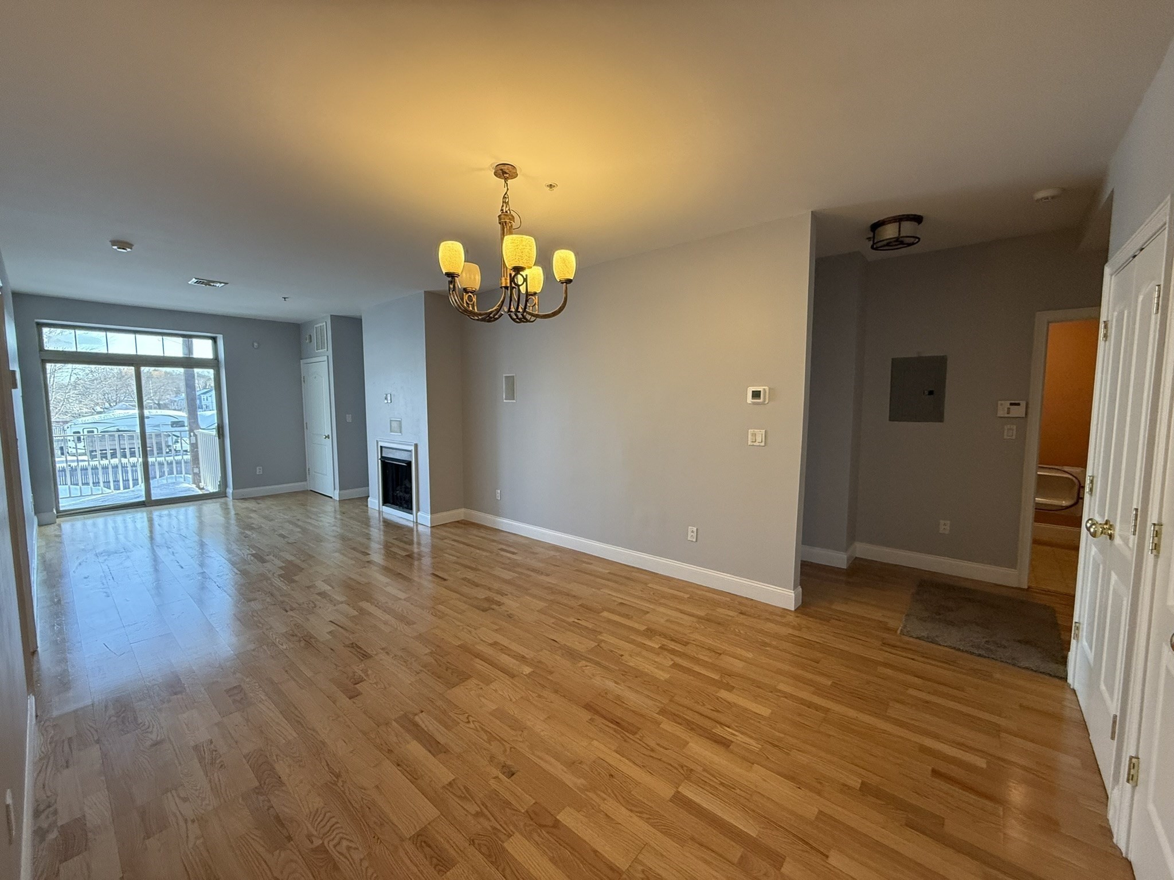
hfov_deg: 102.1
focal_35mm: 14
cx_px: 587
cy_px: 440
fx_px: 475
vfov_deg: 85.7
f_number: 2.2
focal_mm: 2.22
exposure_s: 1/120
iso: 320
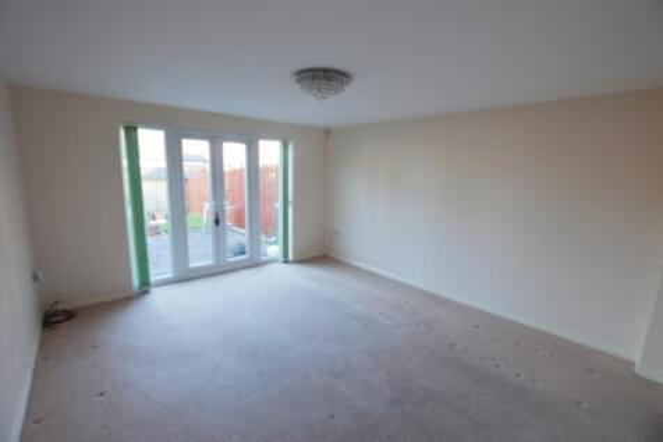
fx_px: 276
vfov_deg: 77.3
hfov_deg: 100.4
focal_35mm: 15
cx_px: 332
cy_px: 221
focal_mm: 10
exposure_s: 1/100
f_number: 5
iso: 400
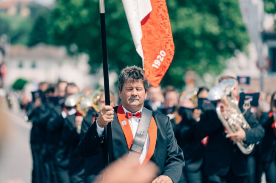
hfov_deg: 10.6
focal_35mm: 195
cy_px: 92
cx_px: 138
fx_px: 1493
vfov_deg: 7.0
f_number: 2.8
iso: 100
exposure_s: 1/2000
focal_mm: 195
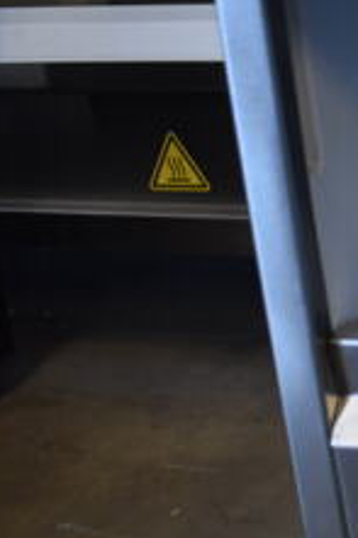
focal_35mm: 95
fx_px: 1425
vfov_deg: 21.4
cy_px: 260
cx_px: 679
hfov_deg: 12.8
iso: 1100
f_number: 3.8
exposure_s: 1/125
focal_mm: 23
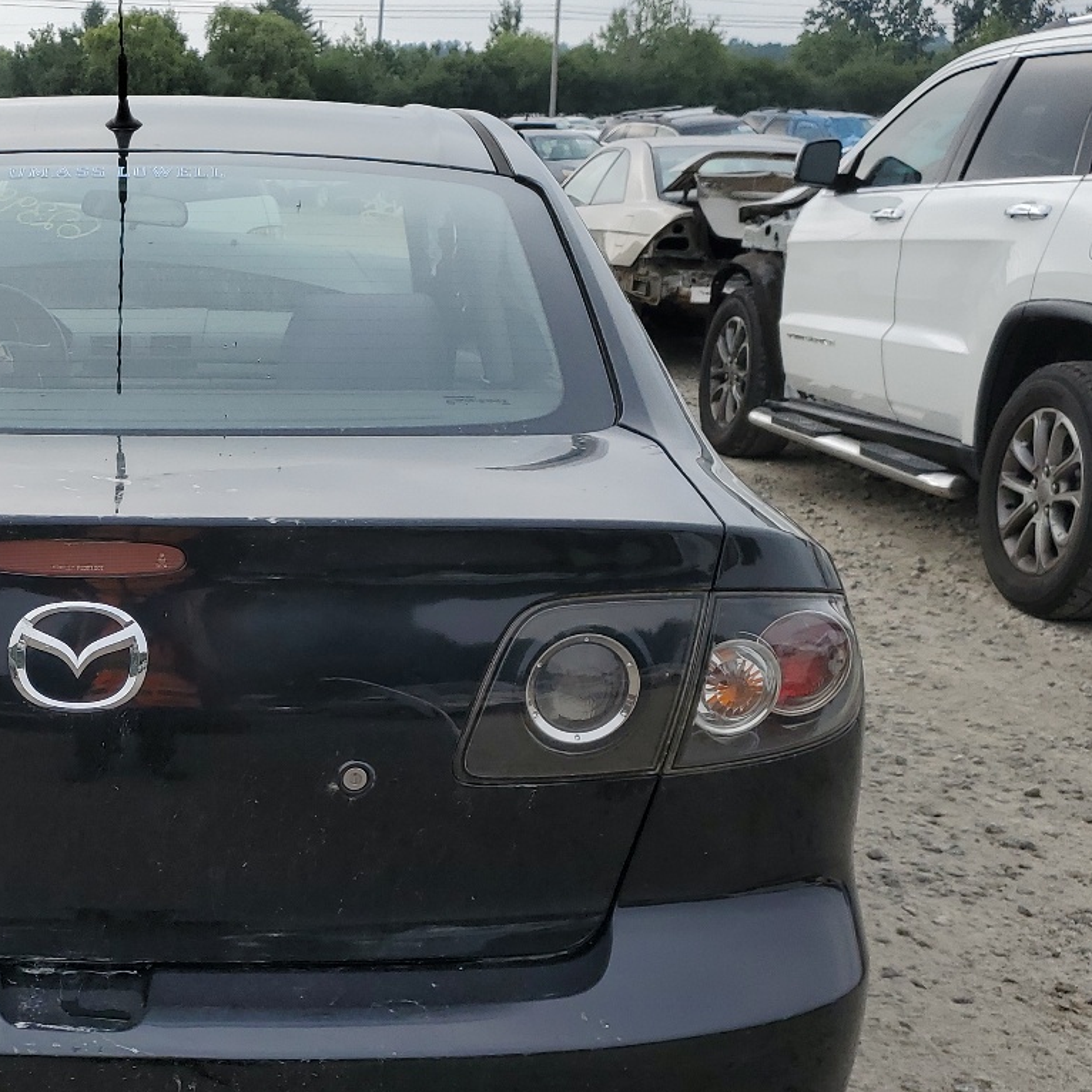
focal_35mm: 48
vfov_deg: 35.2
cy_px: 656
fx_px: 1713
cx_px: 84
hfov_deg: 33.3
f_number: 1.5
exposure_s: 1/2500
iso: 50
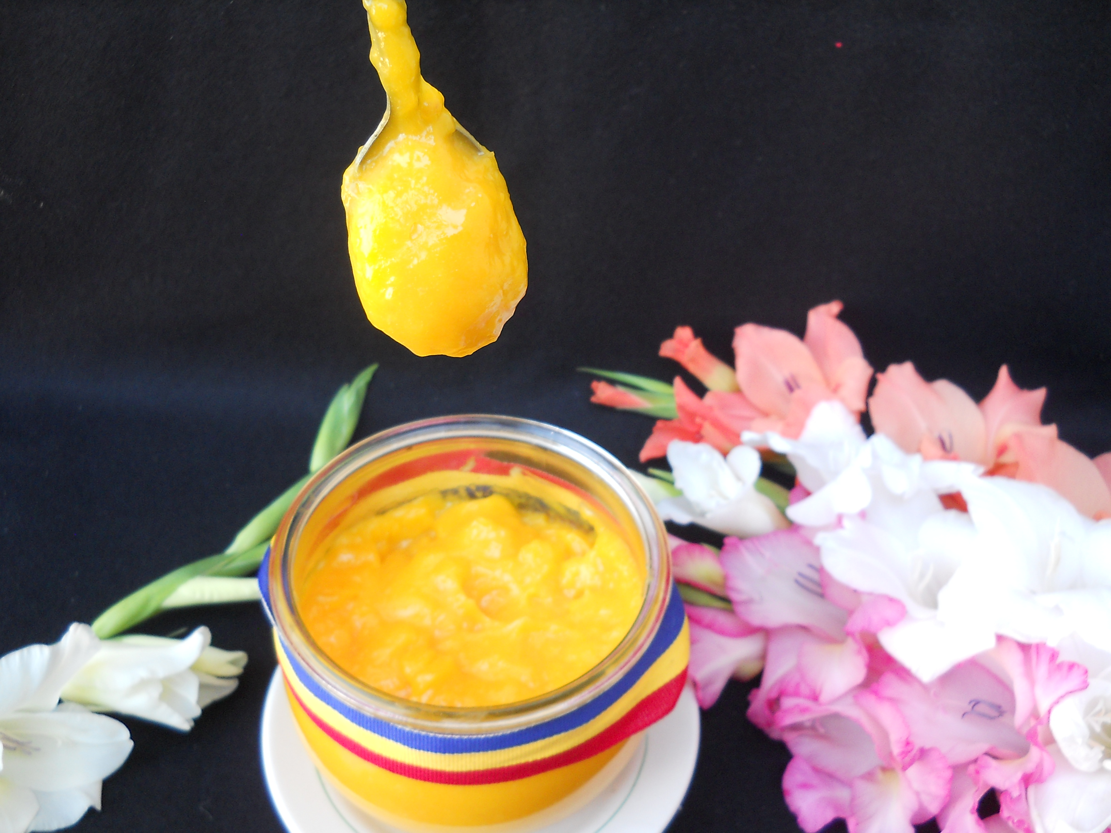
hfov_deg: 45.8
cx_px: 556
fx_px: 1316
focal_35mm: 41
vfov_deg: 35.1
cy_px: 416
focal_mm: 6.72
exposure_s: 1/30
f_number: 3.1
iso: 160
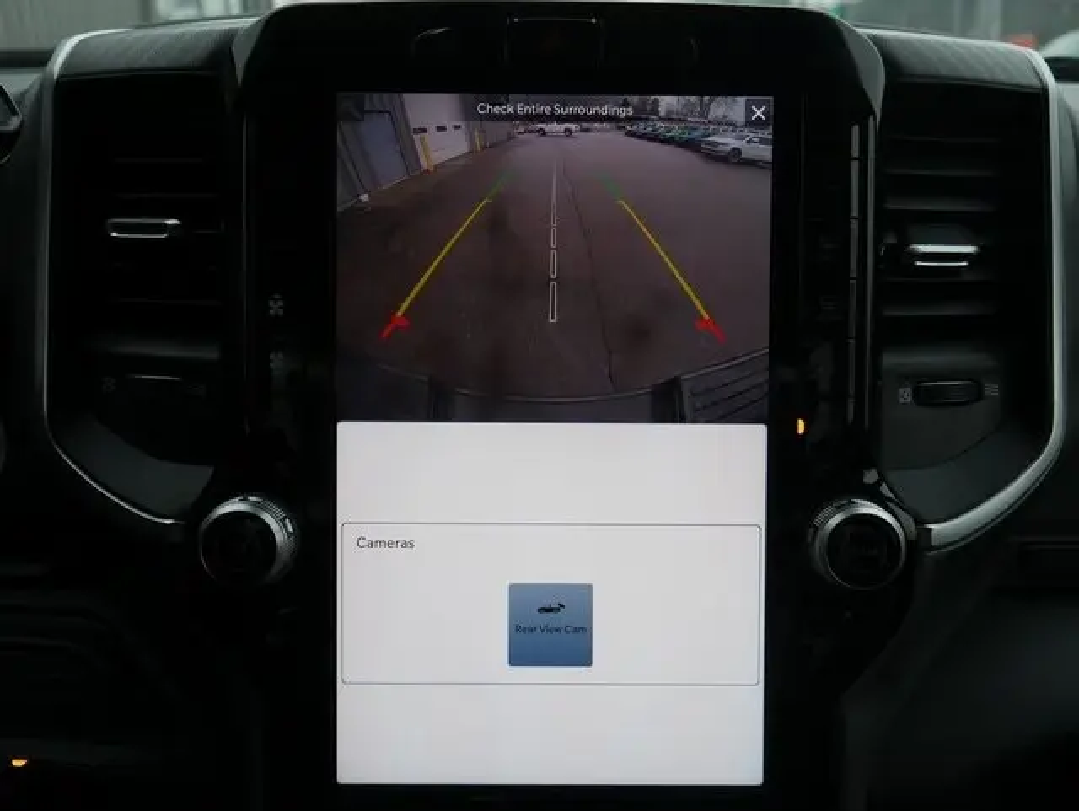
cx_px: 540
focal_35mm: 40
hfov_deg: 46.8
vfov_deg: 36.0
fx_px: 1248
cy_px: 406
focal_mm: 20
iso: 200
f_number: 5
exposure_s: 1/125
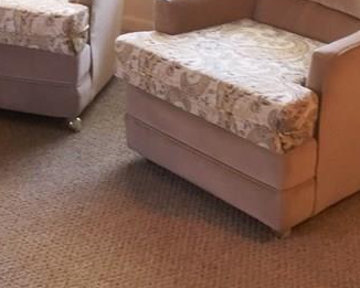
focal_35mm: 89
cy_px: -65
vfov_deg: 16.5
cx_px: 64
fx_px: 949
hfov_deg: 21.2
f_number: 2.2
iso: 32
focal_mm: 4.15
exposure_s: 1/40
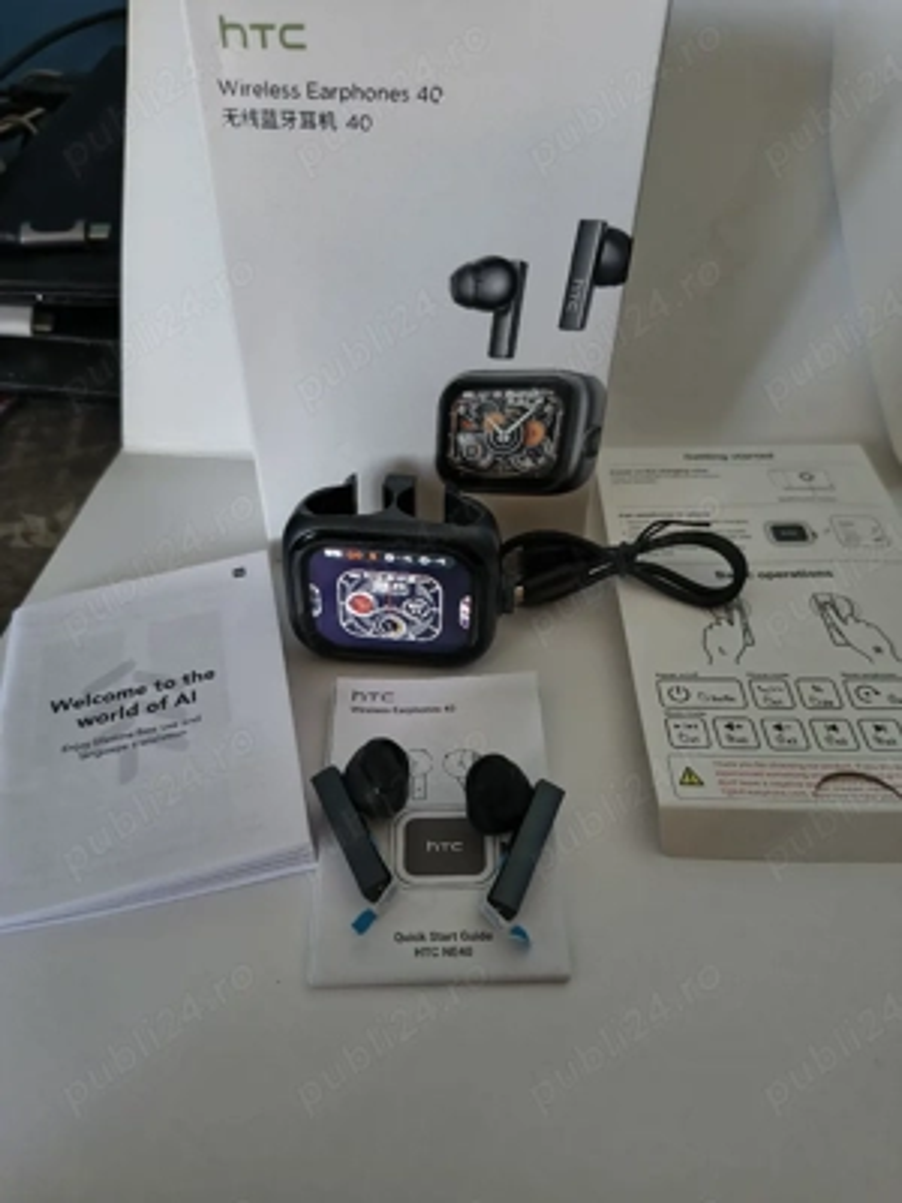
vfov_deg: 71.6
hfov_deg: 56.8
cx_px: 451
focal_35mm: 24
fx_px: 834
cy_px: 602
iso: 1223
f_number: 1.8
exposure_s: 1/33.3
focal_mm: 5.56
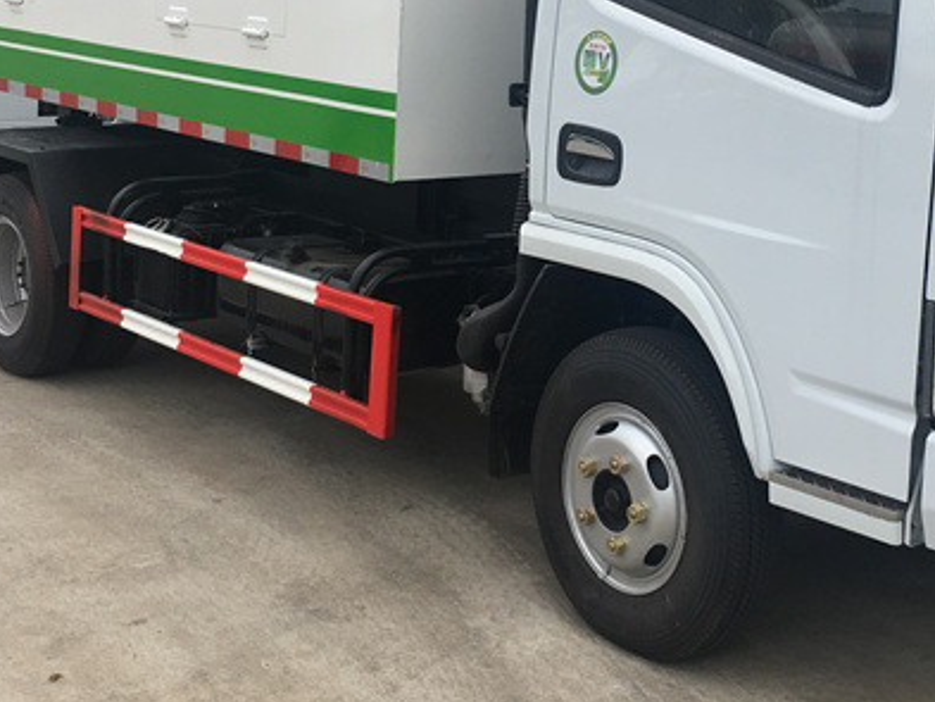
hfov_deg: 32.4
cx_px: 635
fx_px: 1594
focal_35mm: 59
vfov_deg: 24.4
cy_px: 140
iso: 25
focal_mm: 4.15
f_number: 2.2
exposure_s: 1/1326
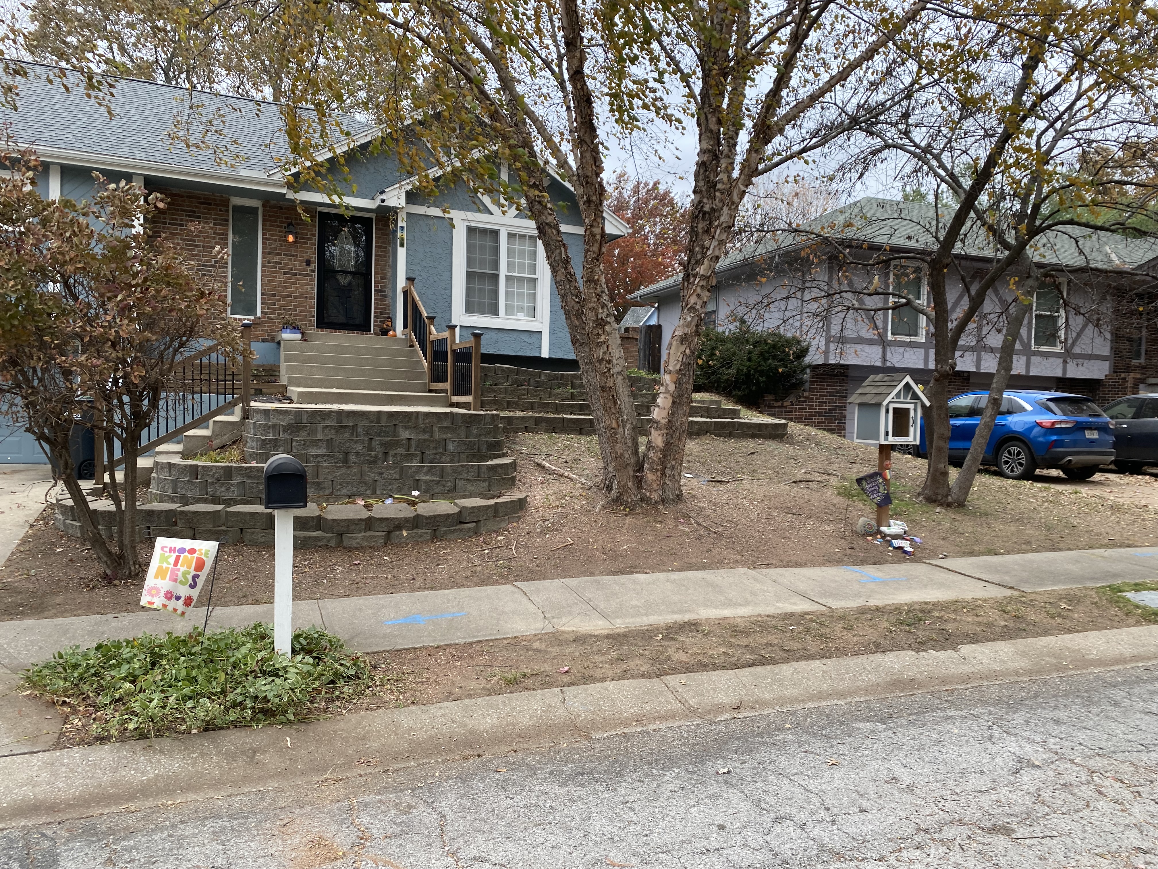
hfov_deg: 67.3
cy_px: 434
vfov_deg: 53.1
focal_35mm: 26
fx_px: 870
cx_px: 579
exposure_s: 1/203
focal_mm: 4.25
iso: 32
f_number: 1.8
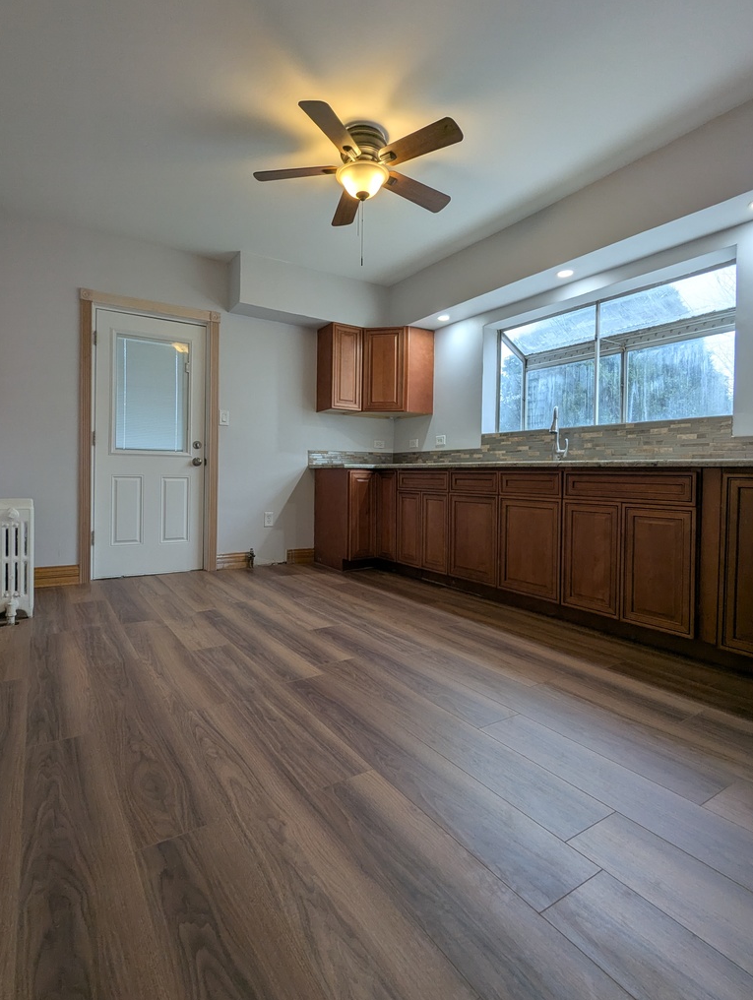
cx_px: 365
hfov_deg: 74.8
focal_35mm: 17
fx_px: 492
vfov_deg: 90.9
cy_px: 482
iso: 68
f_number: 2.2
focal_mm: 2.35
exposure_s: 1/110
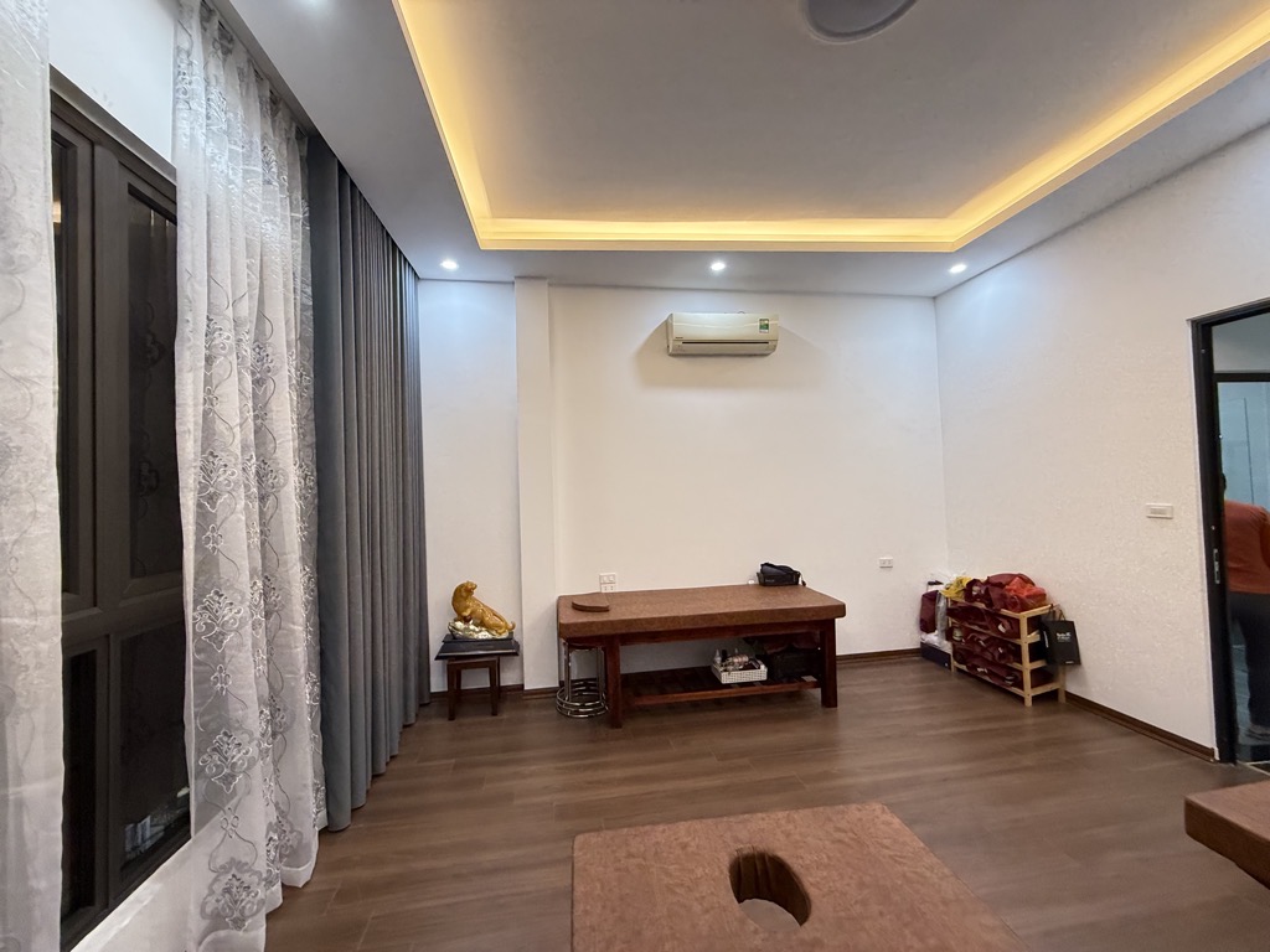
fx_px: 514
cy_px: 476
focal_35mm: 14
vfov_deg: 85.7
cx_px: 635
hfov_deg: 102.1
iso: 400
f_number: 2.2
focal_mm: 2.22
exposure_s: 1/100
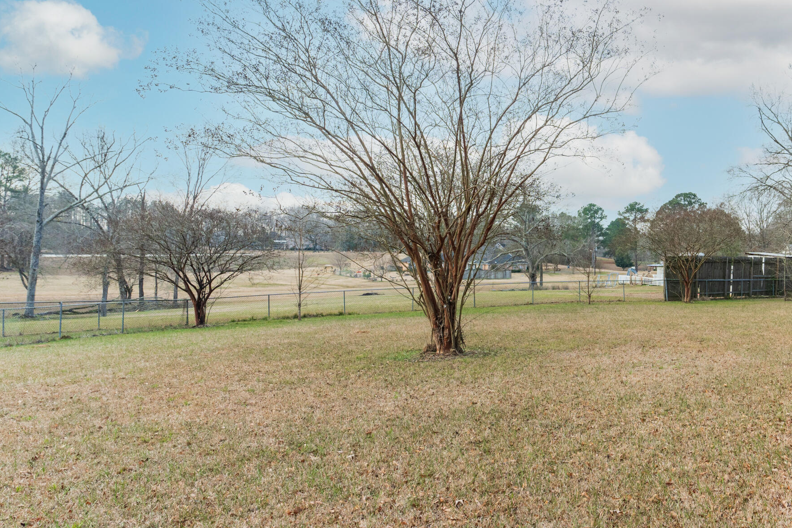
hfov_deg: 59.1
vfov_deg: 44.9
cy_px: 252
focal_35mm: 29
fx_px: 638
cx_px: 624
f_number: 6.3
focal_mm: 17
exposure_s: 1/200
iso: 500
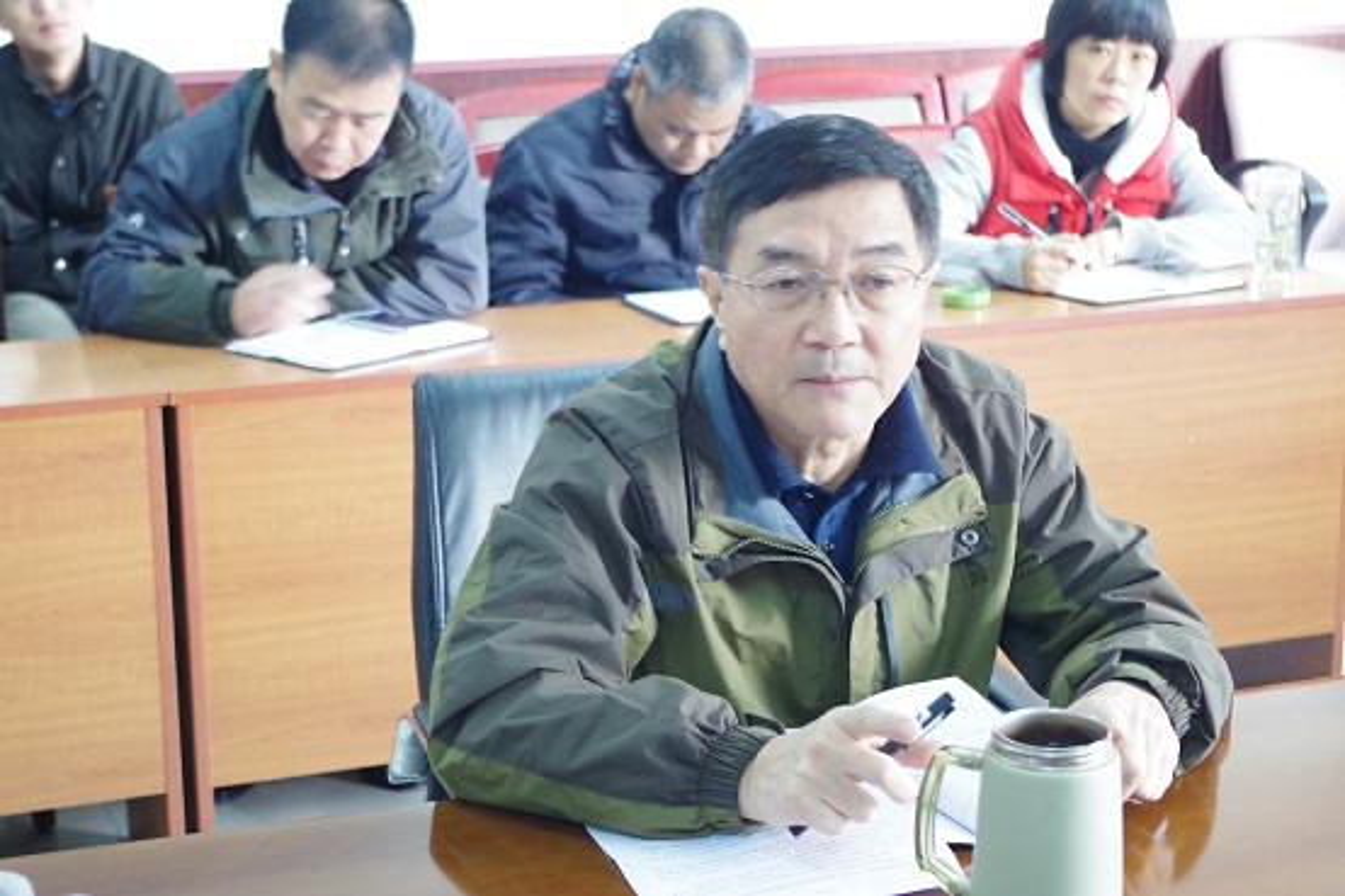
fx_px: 2390
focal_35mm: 64
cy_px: 448
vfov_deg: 21.2
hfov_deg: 31.4
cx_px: 672
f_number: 4.5
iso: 1600
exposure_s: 1/13
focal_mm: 42.5
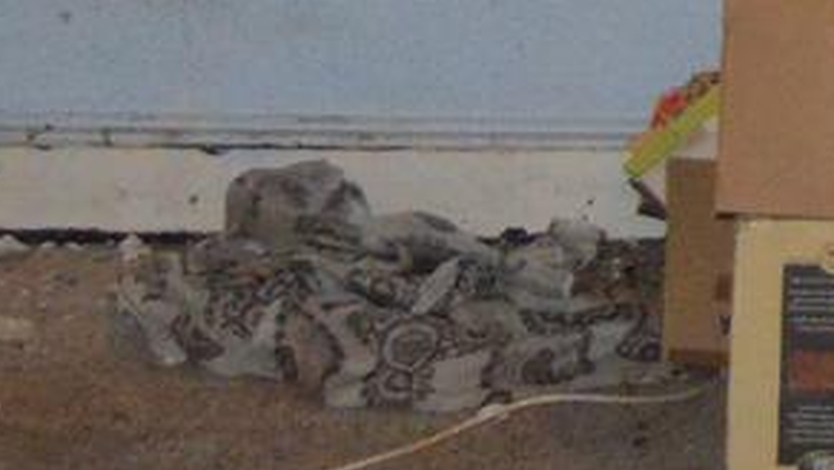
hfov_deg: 10.1
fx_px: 4403
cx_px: 1559
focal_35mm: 199
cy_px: -898
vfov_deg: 5.7
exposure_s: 1/100
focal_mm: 18
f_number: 3.5
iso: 3200
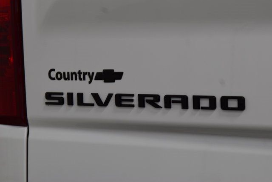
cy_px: 91
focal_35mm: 105
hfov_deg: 19.5
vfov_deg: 13.0
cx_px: 136
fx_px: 793
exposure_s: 1/30
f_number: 7.1
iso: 560
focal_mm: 70
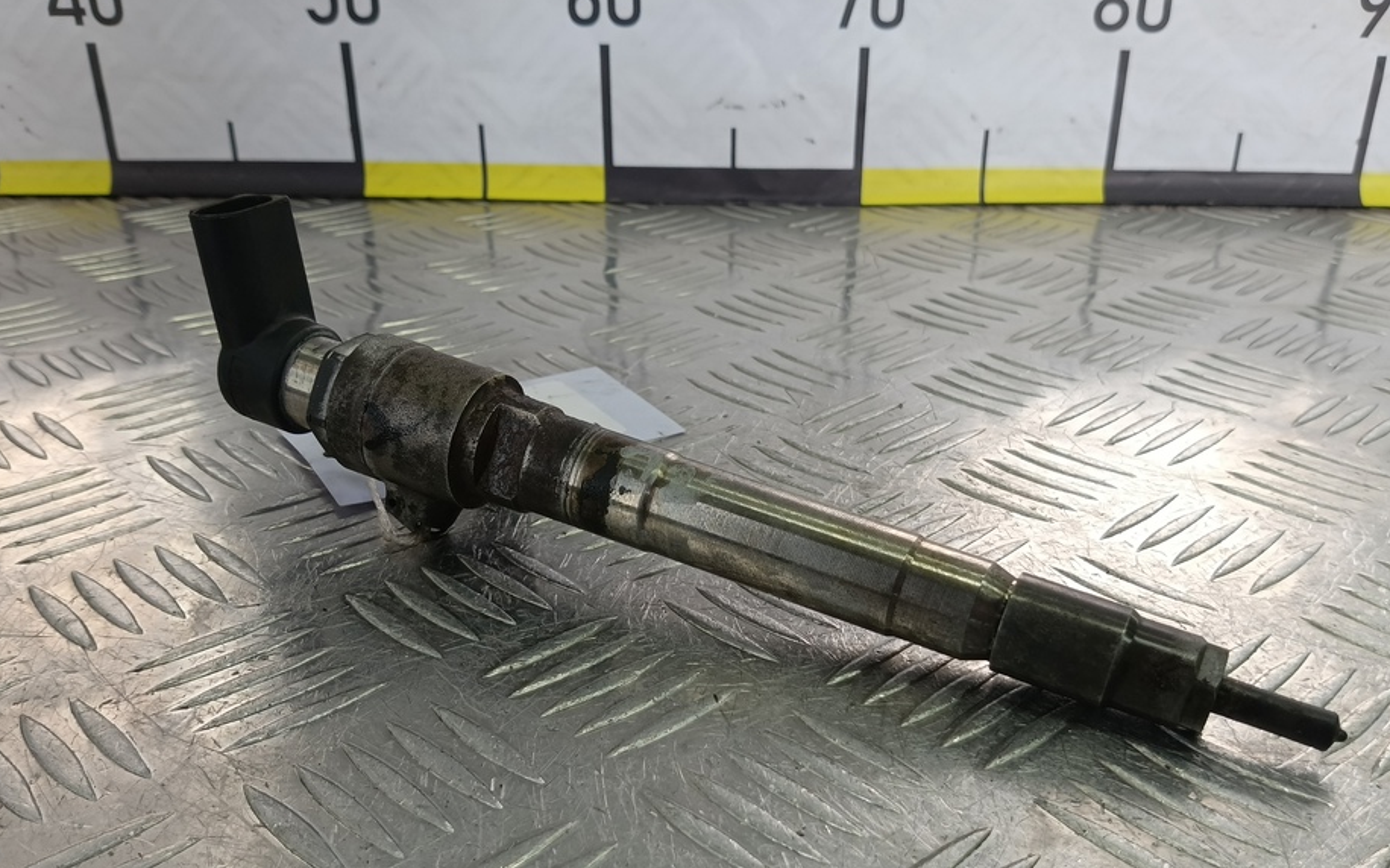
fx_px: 1212
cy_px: 537
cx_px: 724
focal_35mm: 32
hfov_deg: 59.6
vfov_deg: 39.2
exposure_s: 1/100
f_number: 1.6
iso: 96
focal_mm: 4.11
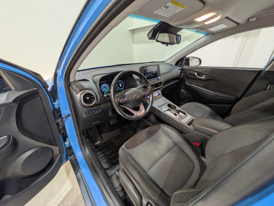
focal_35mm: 14
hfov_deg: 102.1
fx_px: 111
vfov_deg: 85.7
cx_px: 137
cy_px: 103
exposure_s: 1/25
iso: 55
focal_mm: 1.83
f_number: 2.2
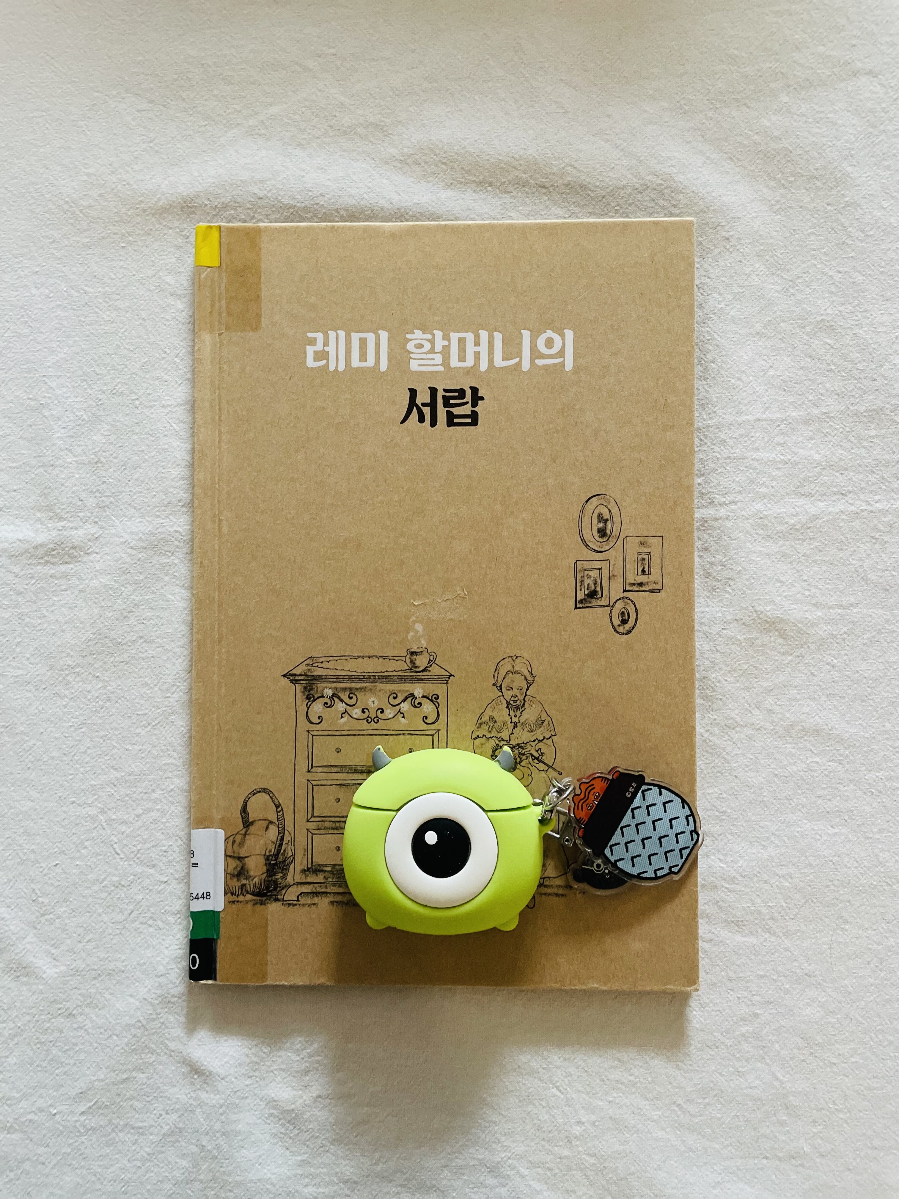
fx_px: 900
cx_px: 450
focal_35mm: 26
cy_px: 600
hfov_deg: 53.1
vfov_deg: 67.3
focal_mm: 4.2
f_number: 1.6
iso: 500
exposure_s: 1/40
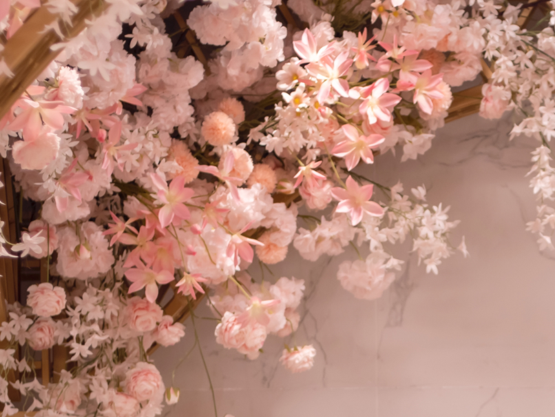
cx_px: 694
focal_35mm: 244
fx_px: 3913
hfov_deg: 8.0
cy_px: 835
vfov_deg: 5.9
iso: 400
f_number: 3.2
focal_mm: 75
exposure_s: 1/400
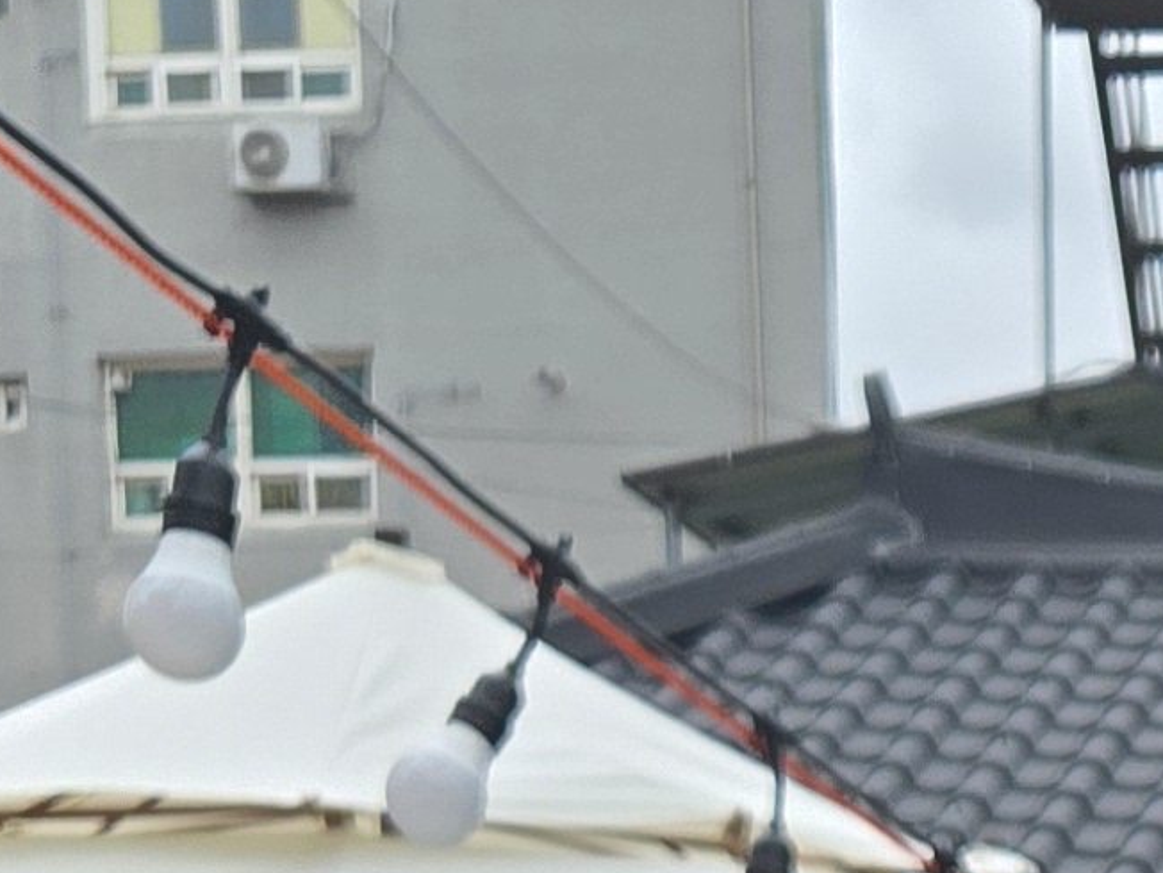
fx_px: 4737
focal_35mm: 141
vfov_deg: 9.6
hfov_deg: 13.1
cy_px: 1941
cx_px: 1814
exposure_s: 1/2371
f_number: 1.8
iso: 80
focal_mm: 5.4
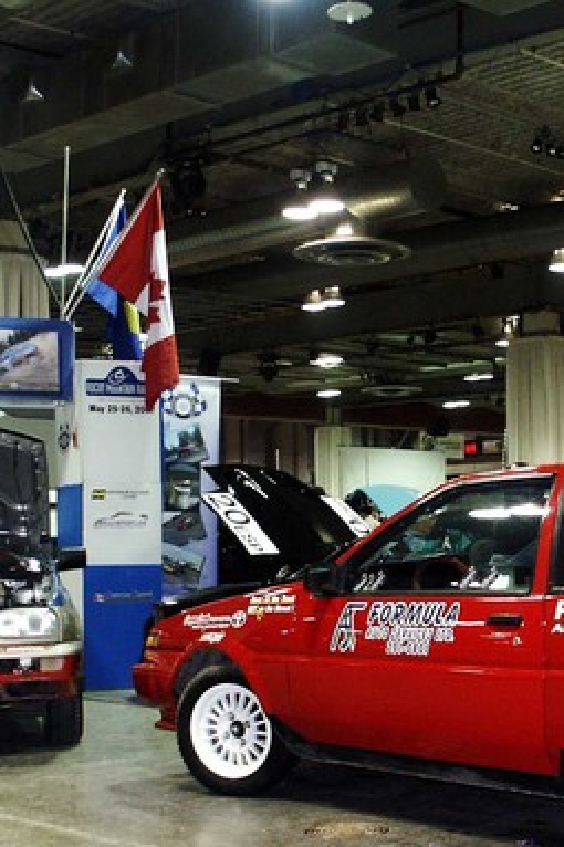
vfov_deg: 31.8
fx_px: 1482
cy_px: 520
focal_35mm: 63
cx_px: 389
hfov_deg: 21.4
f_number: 2.8
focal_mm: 7.59
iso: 200
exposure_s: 1/45
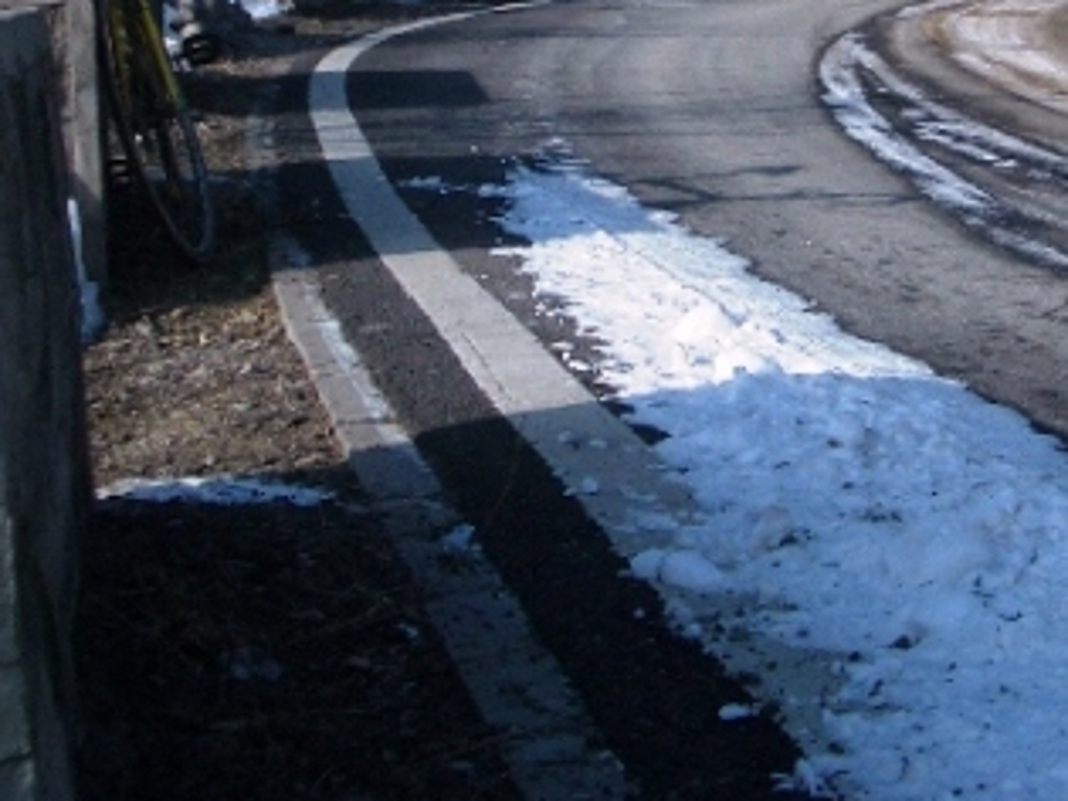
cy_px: -85
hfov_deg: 23.8
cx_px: 963
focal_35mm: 80
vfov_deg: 17.8
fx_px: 2467
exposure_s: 1/800
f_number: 4.3
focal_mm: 5.8
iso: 50
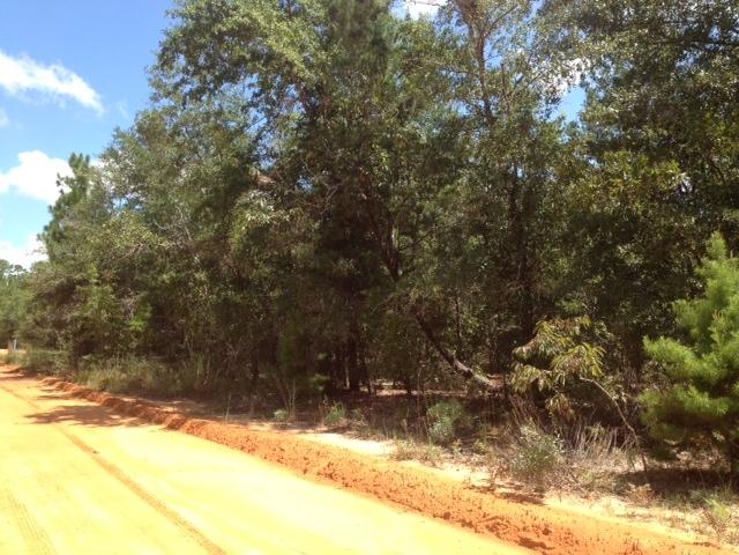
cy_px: 278
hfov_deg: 52.6
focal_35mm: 35
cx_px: 370
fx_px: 747
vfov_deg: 40.7
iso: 50
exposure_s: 1/746
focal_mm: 4.28
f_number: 2.4
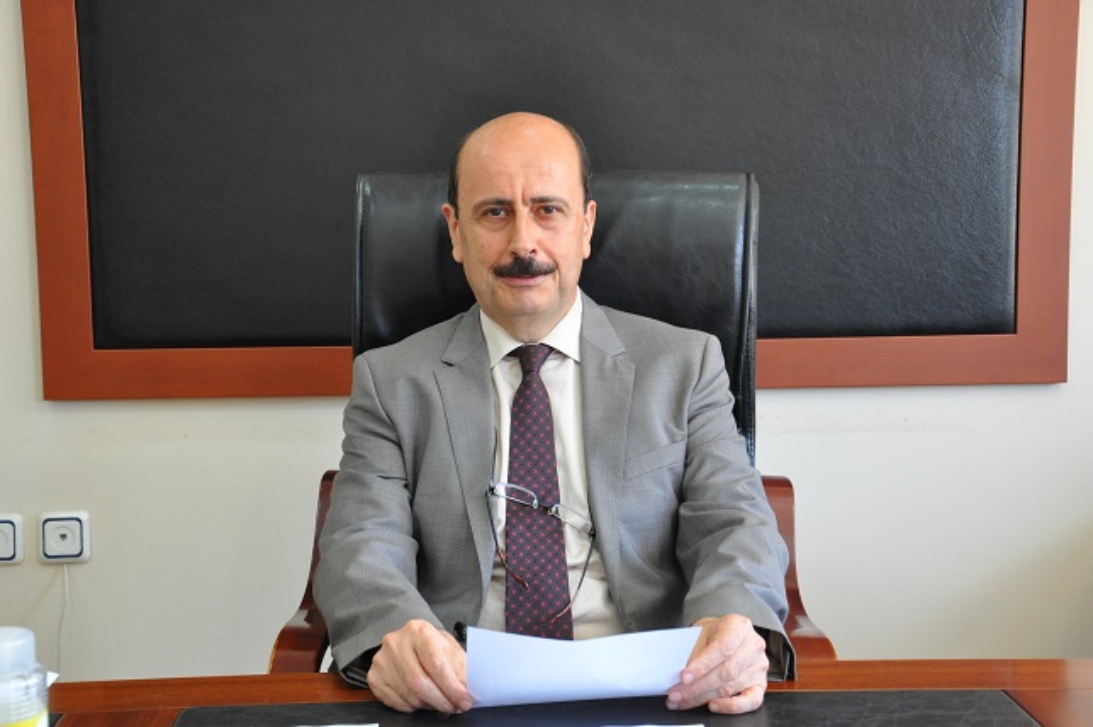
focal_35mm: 60
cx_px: 546
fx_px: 1820
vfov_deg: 22.6
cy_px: 364
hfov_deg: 33.4
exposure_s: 1/40
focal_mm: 40
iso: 1000
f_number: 6.3
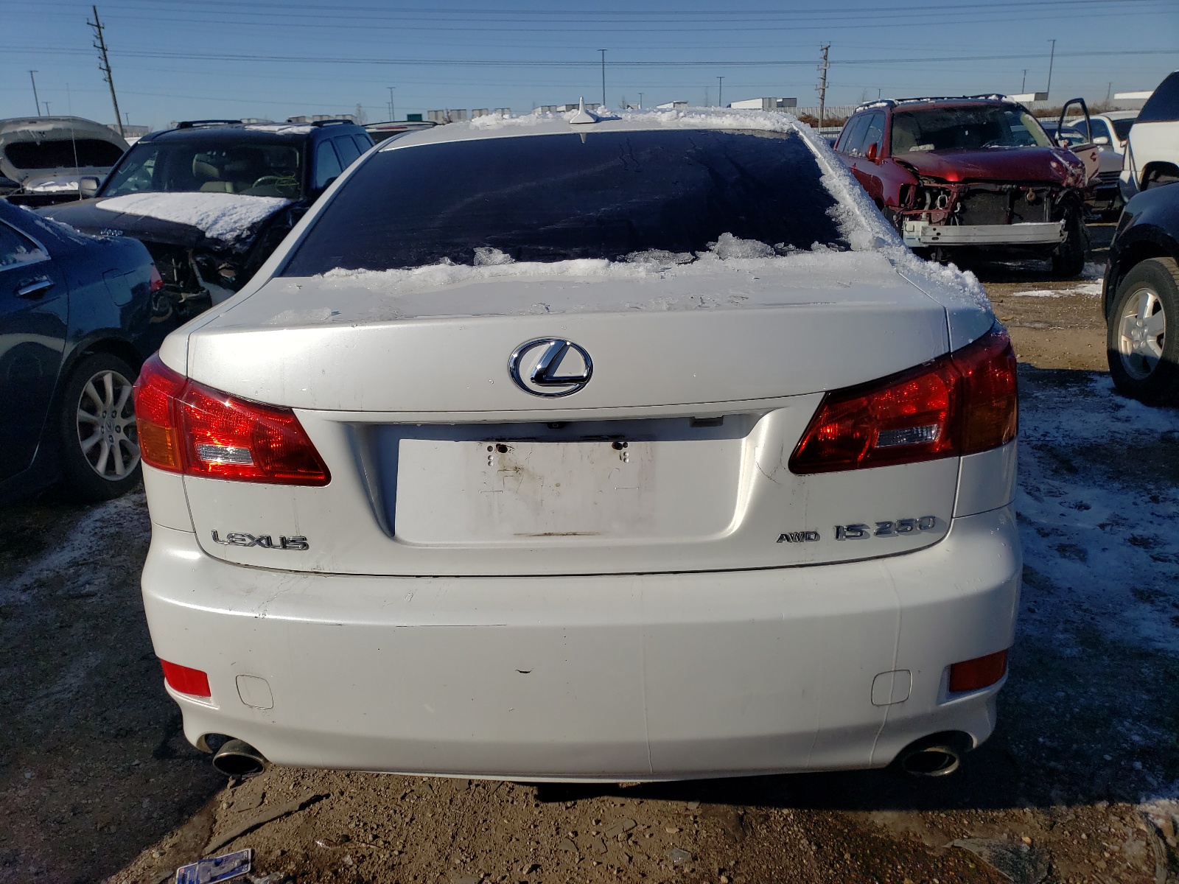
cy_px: 442
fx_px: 886
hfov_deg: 67.3
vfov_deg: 53.1
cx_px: 590
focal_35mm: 26
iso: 51
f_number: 1.5
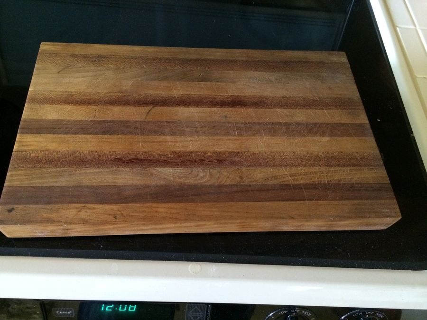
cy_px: 160
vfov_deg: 46.8
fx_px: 370
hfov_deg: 60.0
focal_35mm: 30
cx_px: 214
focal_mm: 4.12
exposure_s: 1/20
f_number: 2.2
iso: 320
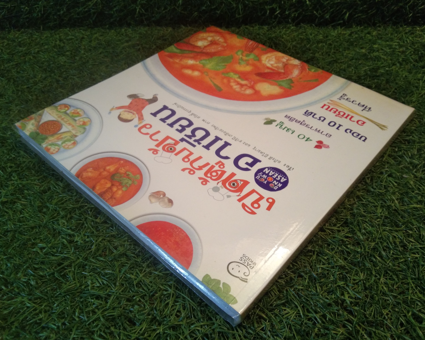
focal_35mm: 32
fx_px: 402
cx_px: 202
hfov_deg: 55.6
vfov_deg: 45.8
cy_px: 169
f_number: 2.2
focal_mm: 3.65
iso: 571
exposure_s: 1/33
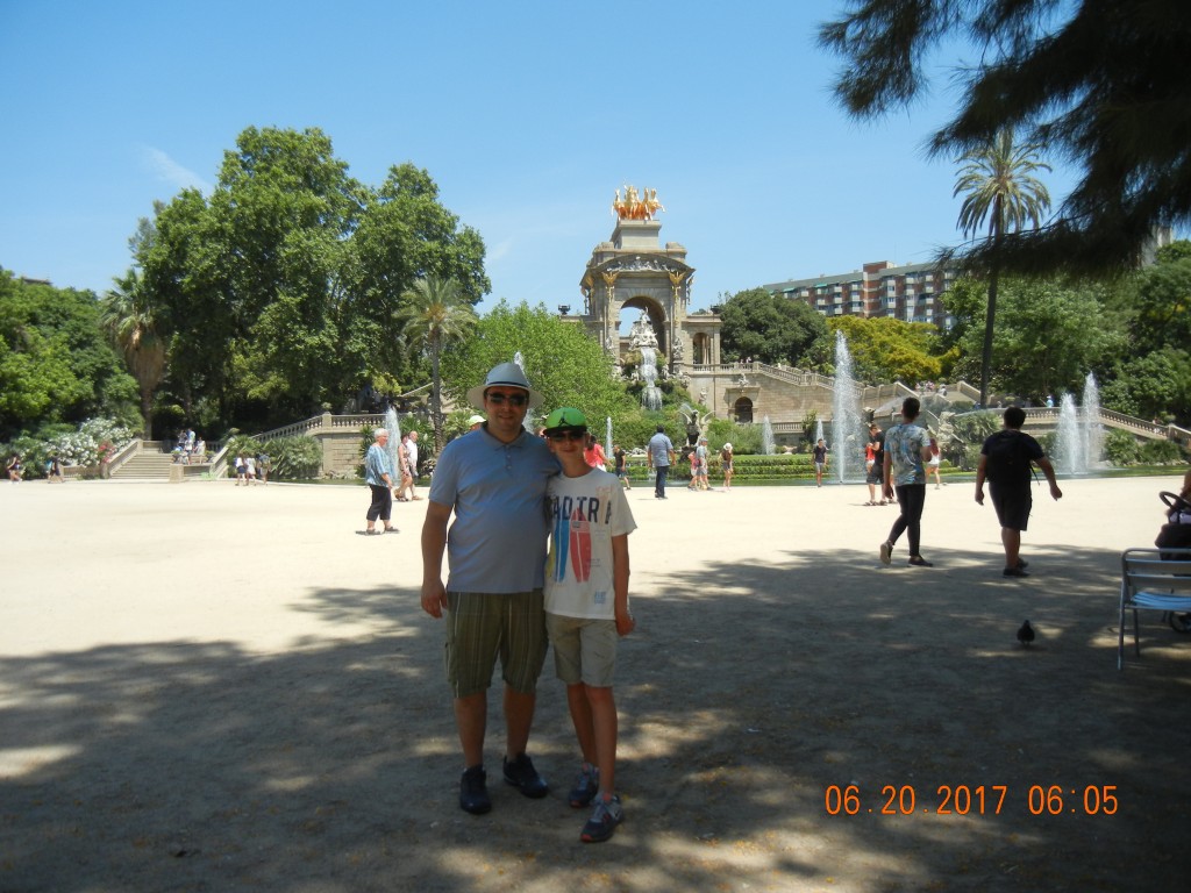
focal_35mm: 30
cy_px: 446
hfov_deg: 60.0
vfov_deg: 46.8
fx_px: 1032
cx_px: 596
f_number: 7
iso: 160
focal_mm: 5.4
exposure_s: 1/320
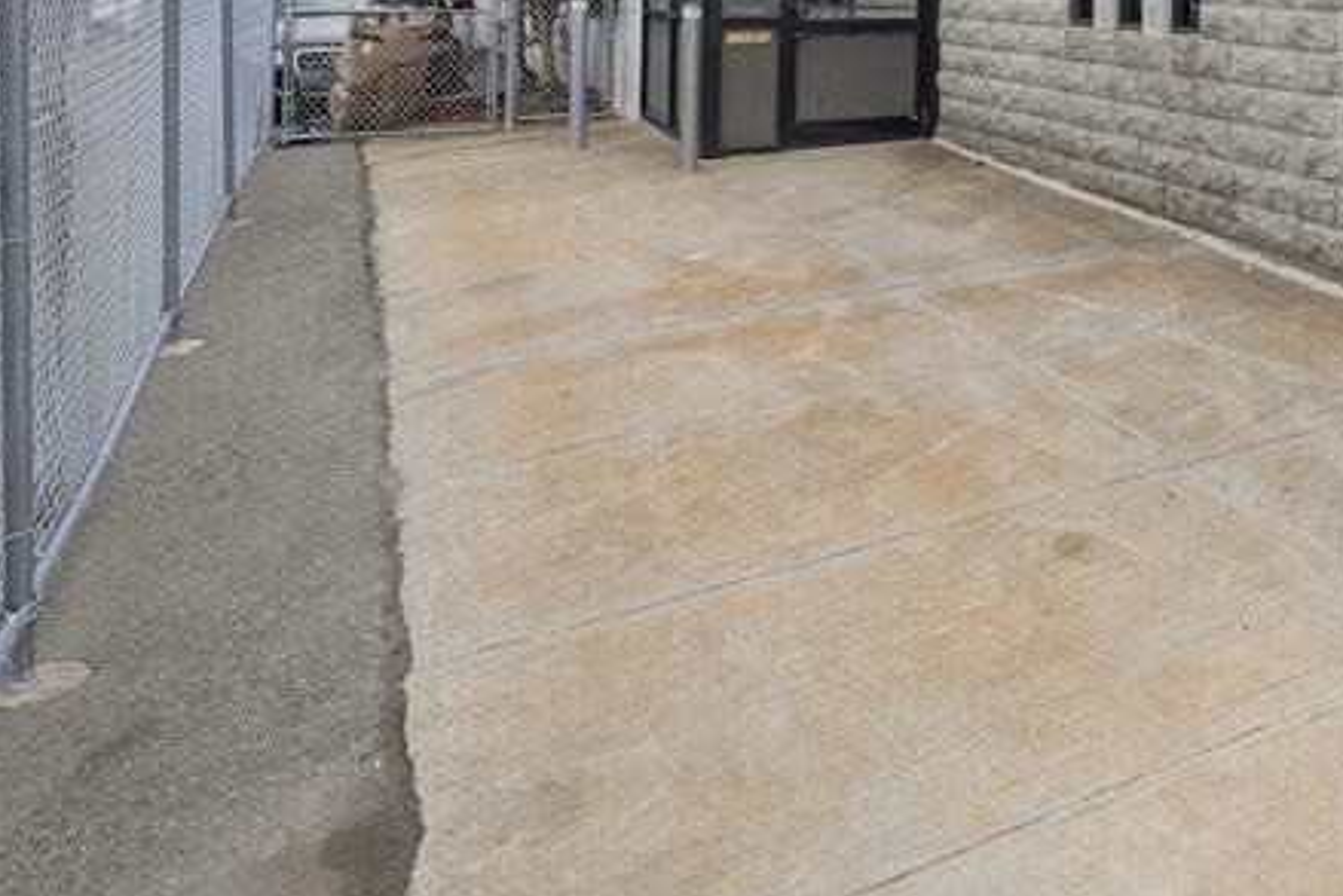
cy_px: -38
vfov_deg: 33.9
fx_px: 1306
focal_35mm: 35
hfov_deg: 48.6
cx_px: 1211
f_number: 9
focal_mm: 10
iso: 400
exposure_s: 1/200
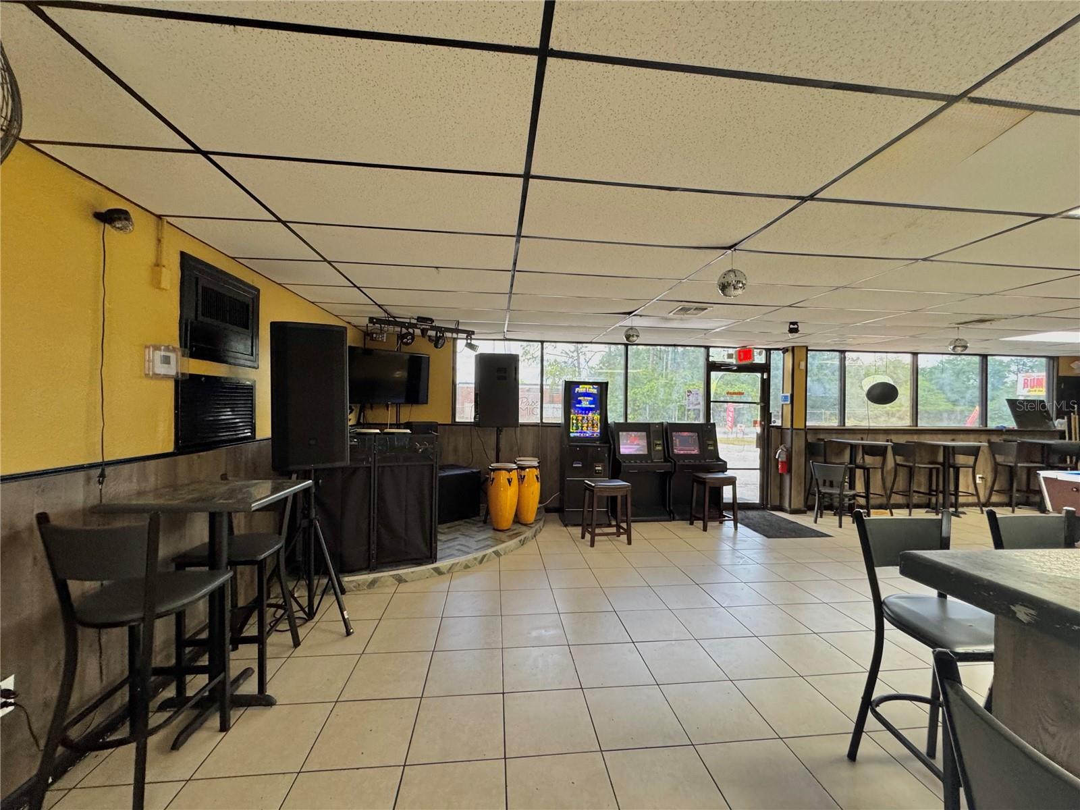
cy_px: 405
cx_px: 540
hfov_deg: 102.1
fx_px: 437
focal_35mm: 14
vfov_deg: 85.7
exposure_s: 1/60
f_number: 2.2
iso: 250
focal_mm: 2.22
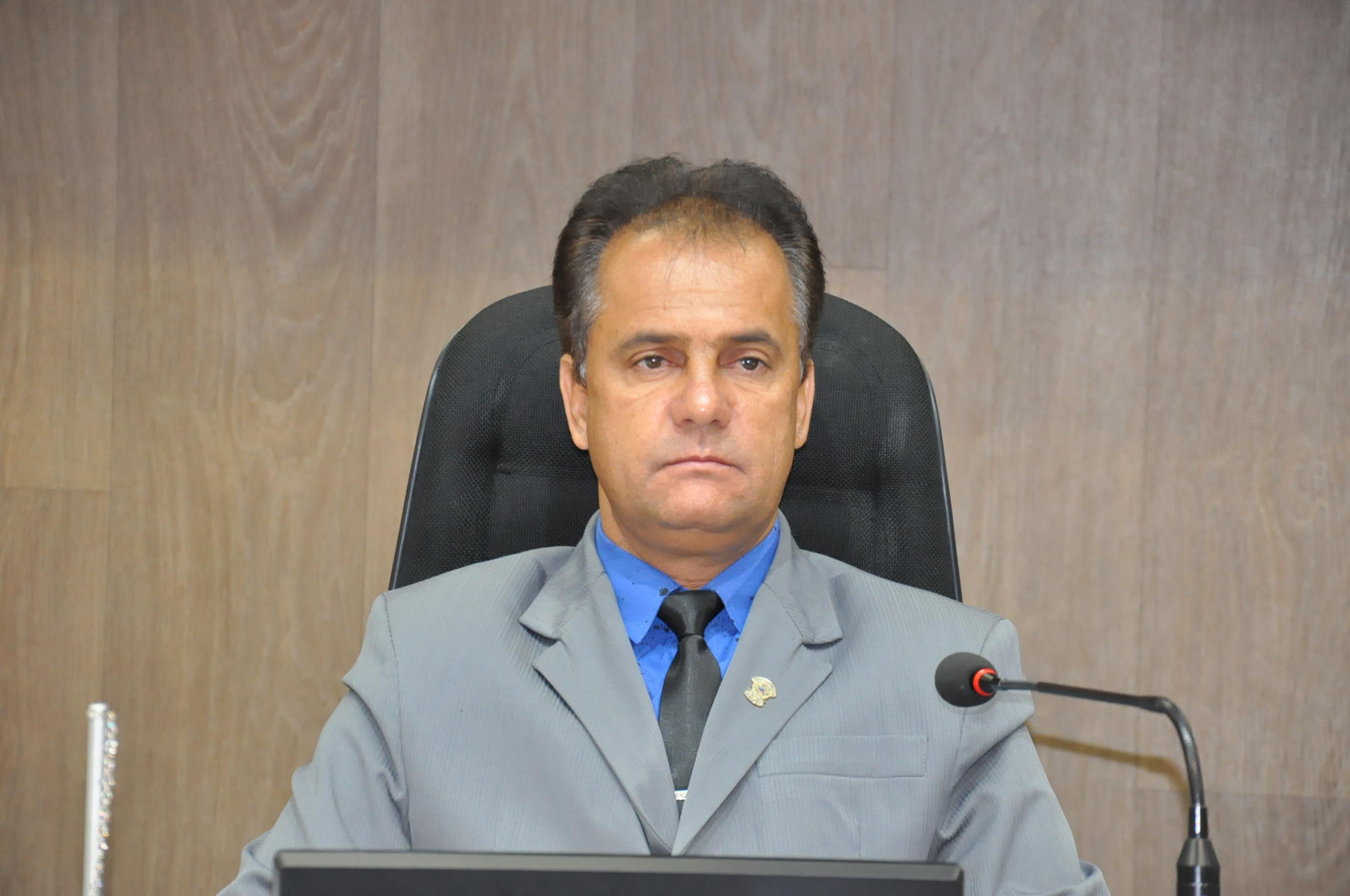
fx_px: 5899
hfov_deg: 13.1
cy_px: 448
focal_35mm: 158
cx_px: 675
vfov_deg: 8.7
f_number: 5.6
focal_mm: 105
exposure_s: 1/60
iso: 2000
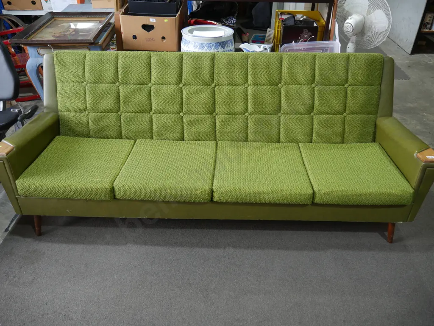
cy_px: 163
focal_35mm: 28
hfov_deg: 63.4
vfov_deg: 49.8
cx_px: 217
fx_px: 351
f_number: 3.5
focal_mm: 14
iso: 200
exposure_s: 1/80
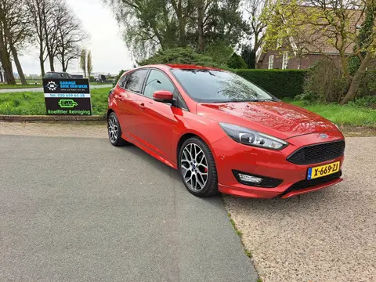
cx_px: 188
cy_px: 141
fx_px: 261
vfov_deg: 56.8
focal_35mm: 24
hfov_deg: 71.6
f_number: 1.8
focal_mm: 5.23
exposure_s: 1/1000
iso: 50
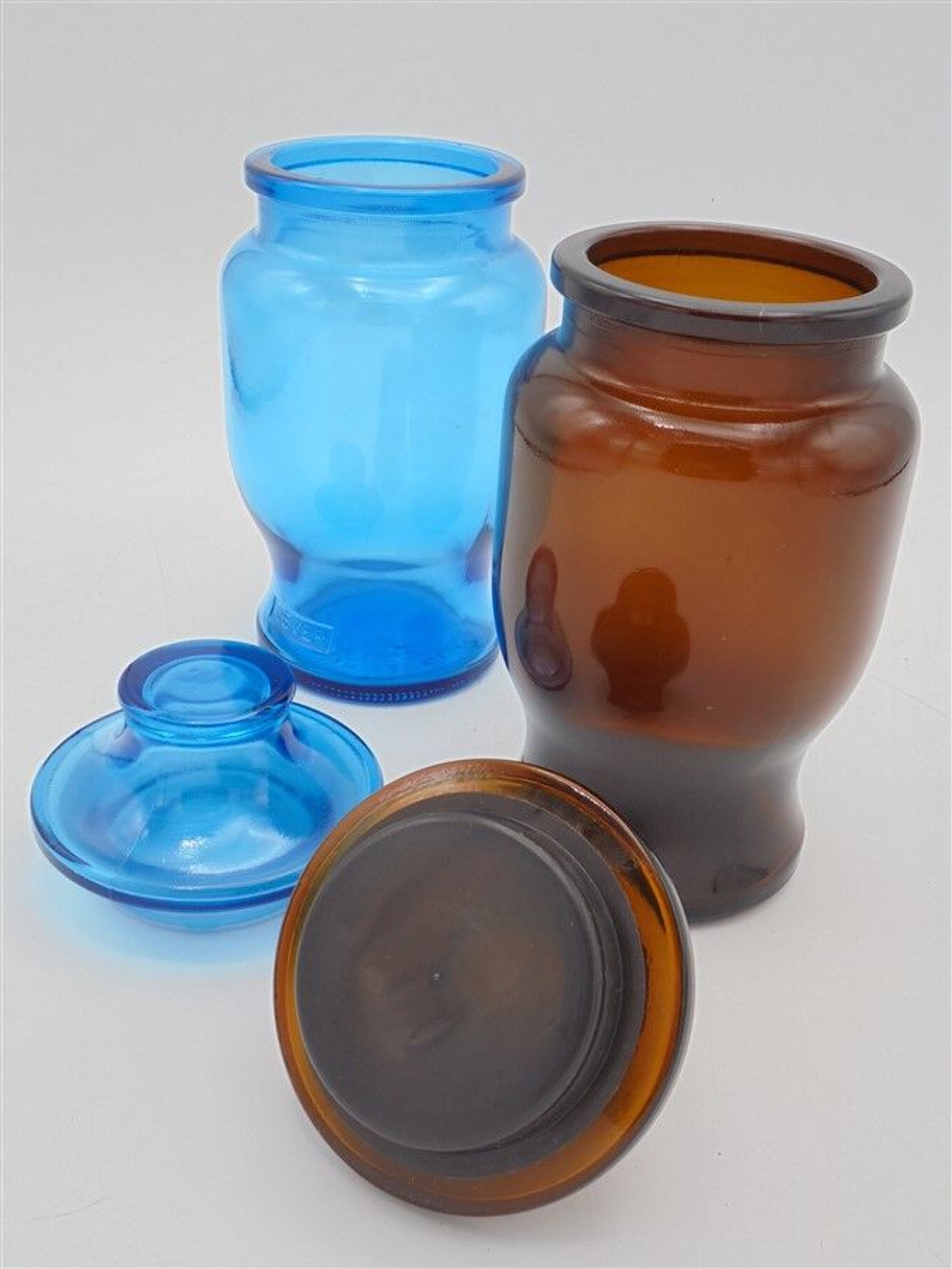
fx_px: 1393
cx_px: 476
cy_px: 634
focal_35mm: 38
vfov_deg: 49.0
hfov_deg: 37.7
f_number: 4.2
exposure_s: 1/125
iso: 100
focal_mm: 6.9
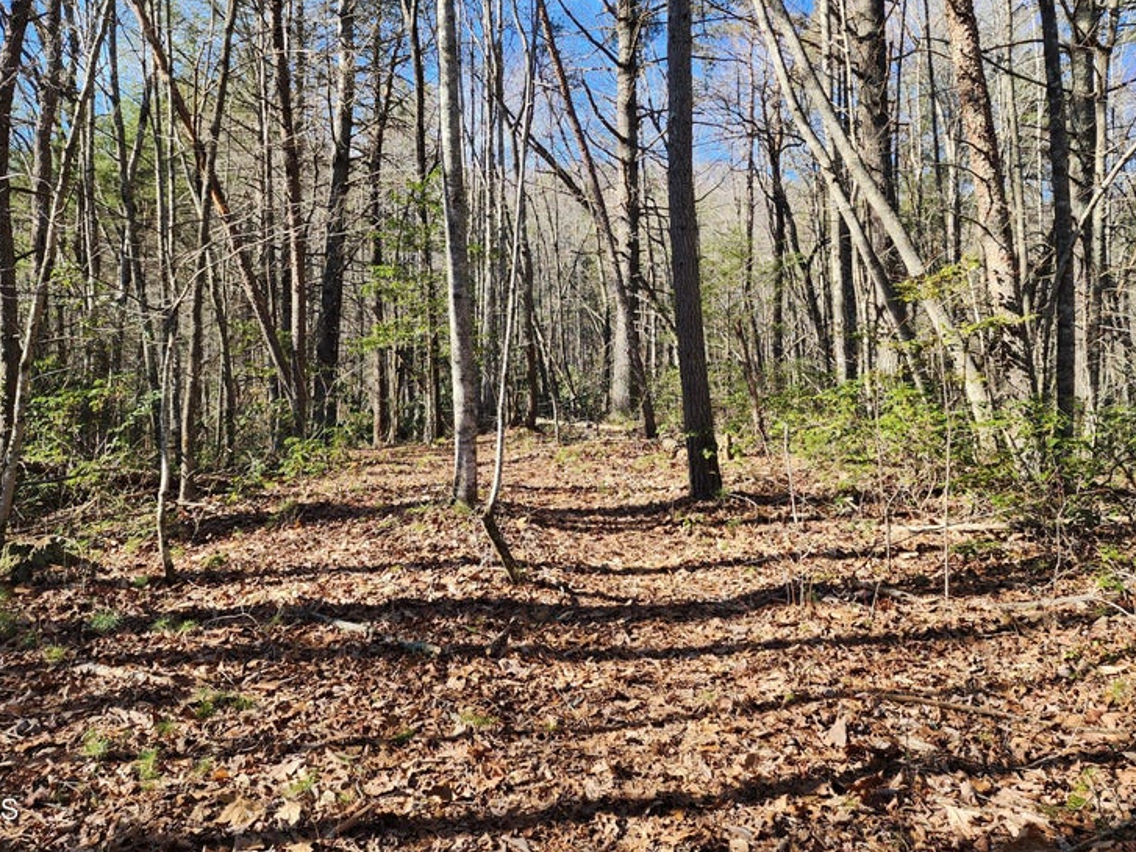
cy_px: 355
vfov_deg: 51.1
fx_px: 886
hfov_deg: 65.3
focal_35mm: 27
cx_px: 562
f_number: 1.8
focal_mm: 6.4
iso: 12
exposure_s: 1/207
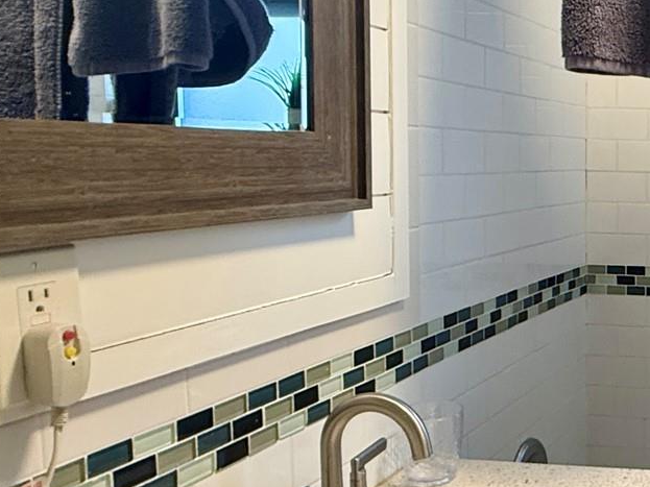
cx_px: 769
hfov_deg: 33.8
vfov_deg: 31.5
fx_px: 864
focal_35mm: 46
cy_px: 214
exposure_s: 1/60
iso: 200
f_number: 2.2
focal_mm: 2.22
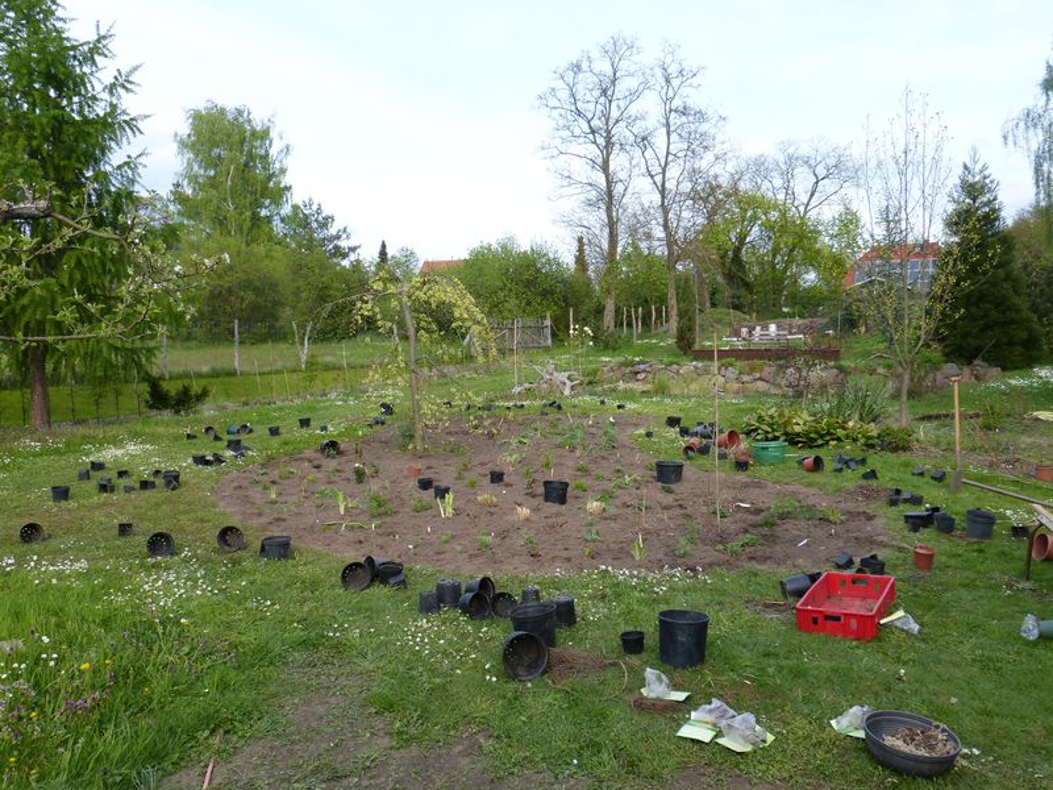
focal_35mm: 29
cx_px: 526
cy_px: 395
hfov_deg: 61.7
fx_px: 882
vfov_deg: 48.2
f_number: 4
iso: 100
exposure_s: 1/250
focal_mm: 5
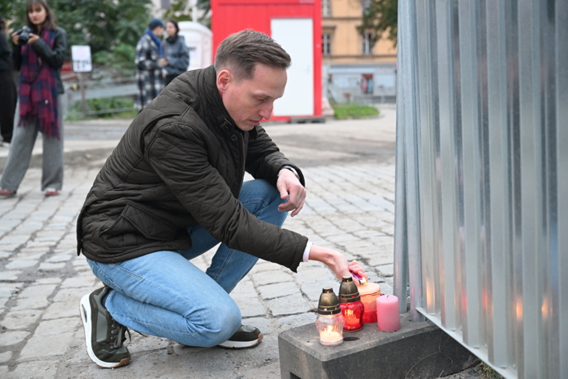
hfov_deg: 40.3
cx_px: 284
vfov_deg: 27.5
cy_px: 190
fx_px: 773
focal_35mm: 49
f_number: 3.5
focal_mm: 49
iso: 5000
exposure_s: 1/250
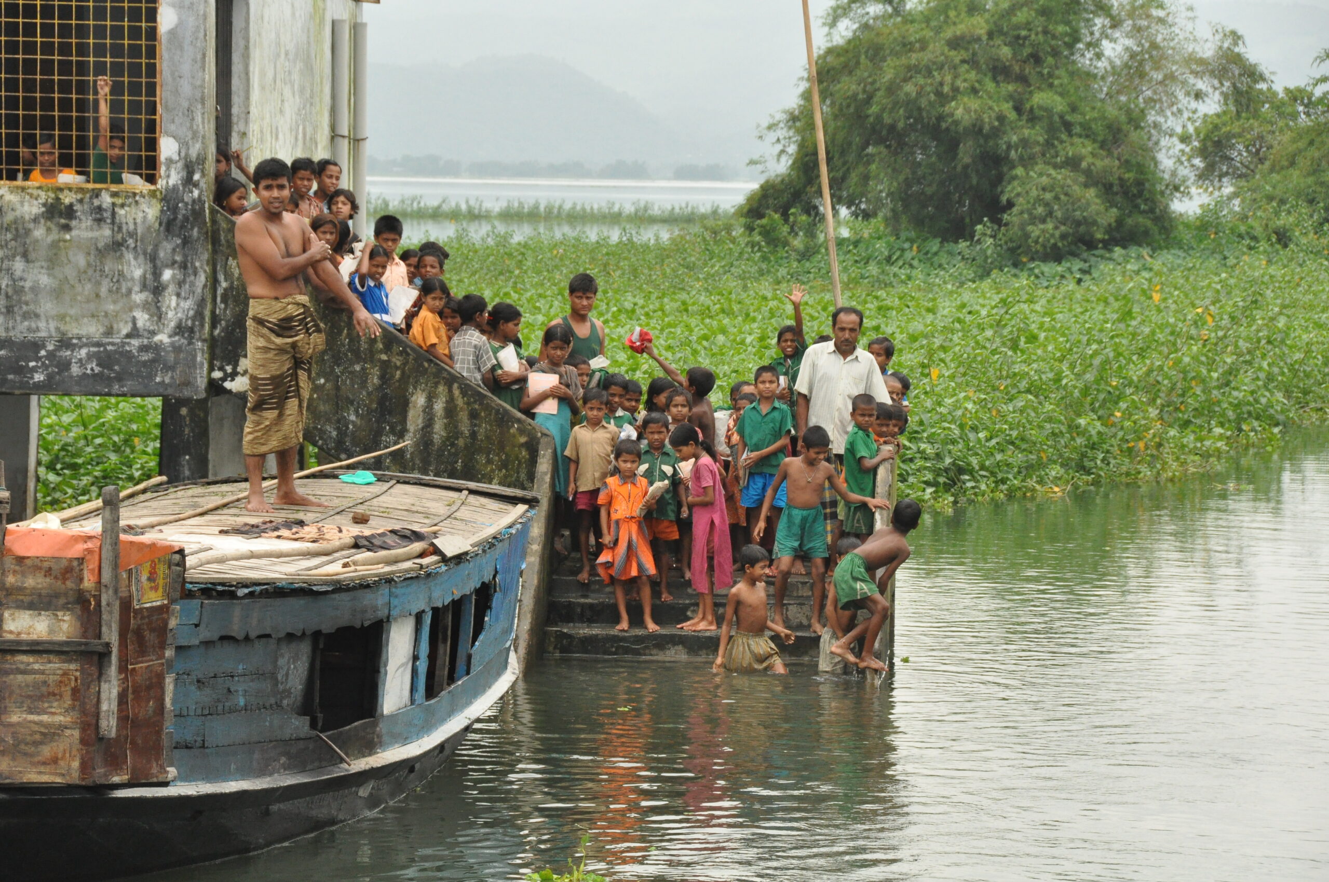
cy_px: 441
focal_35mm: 142
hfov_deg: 14.4
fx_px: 5254
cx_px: 664
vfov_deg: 9.6
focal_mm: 95
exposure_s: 1/1250
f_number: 9
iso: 1600
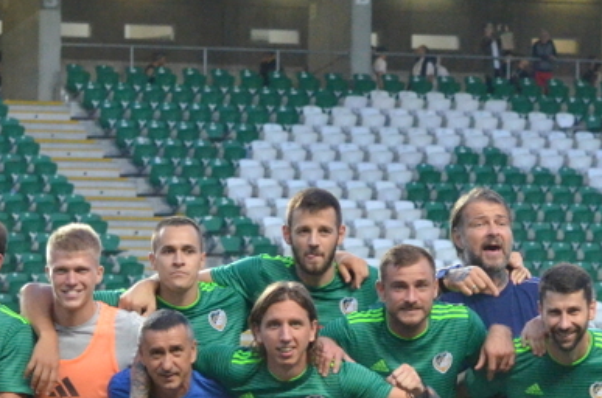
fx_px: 5438
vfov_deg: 4.2
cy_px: 531
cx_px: 448
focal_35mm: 326
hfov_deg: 6.3
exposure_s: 1/400
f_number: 5
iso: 2200
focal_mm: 70
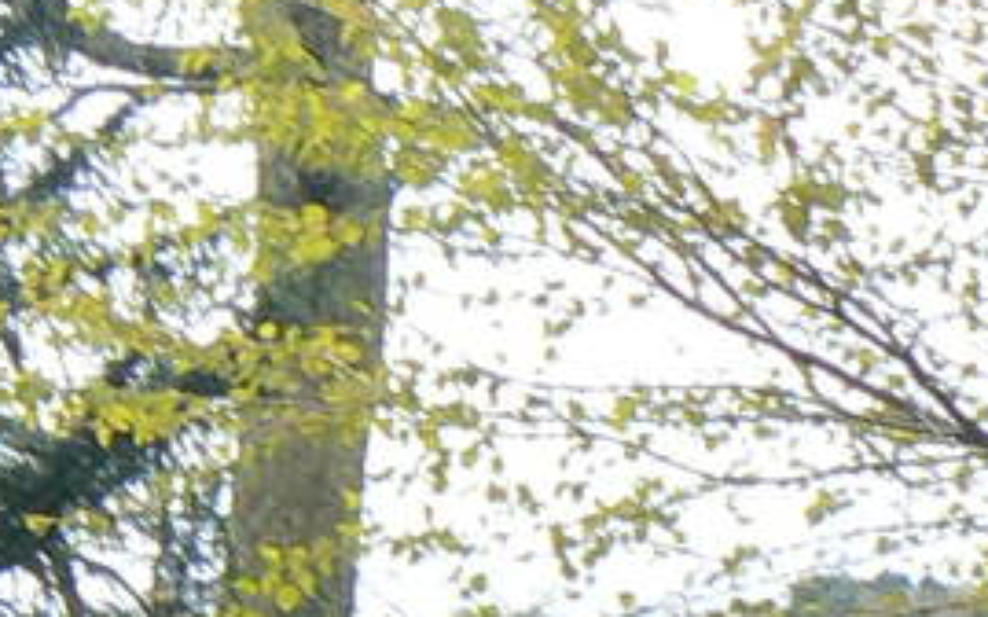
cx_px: -257
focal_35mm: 227
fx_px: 6111
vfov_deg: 5.6
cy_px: 1535
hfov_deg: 9.1
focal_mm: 6
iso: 80
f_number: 5
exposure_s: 1/100
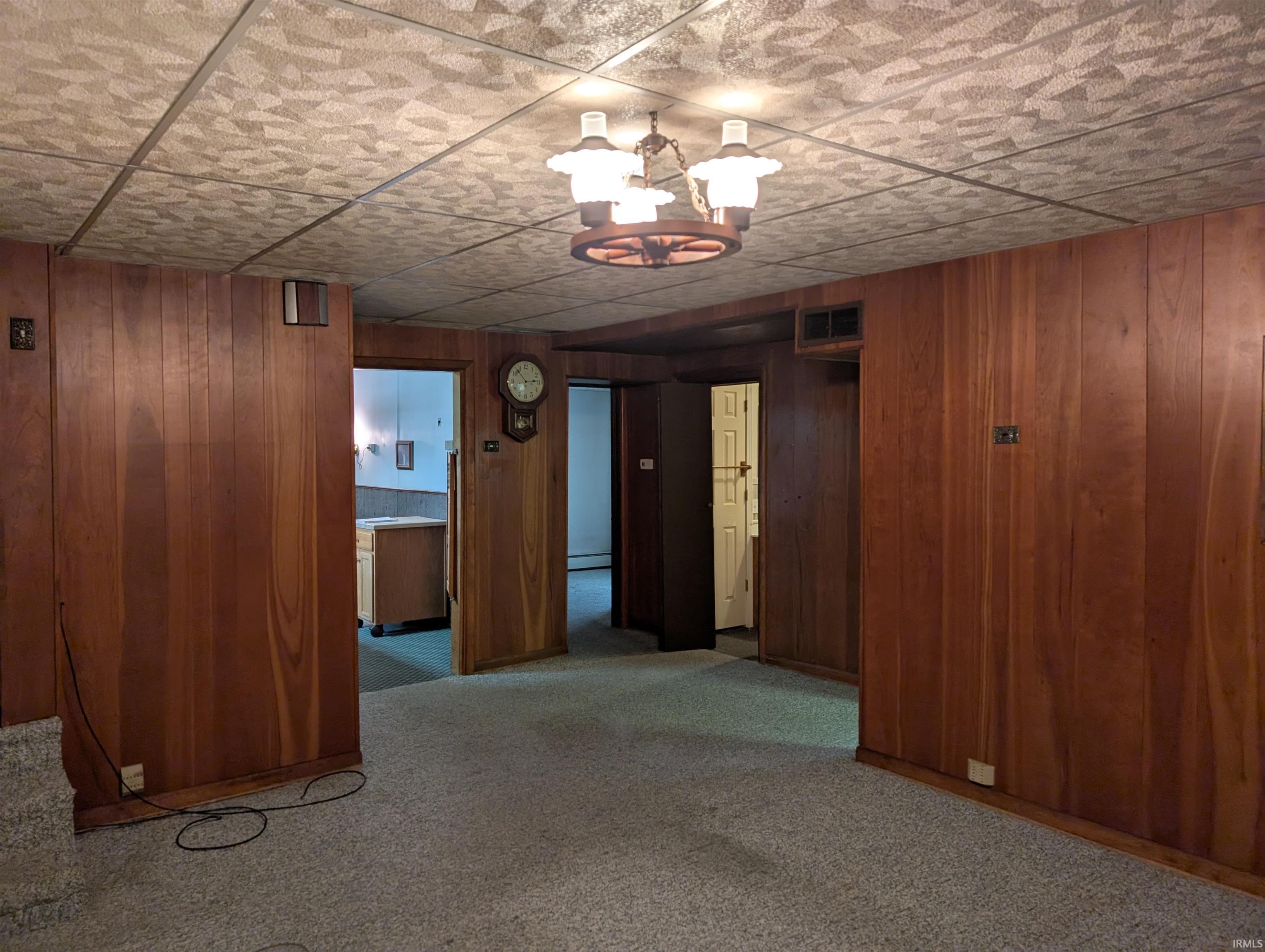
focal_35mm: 24
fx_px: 878
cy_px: 476
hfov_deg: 71.5
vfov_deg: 56.9
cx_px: 632
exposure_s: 1/60
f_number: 1.68
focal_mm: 6.9
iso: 168
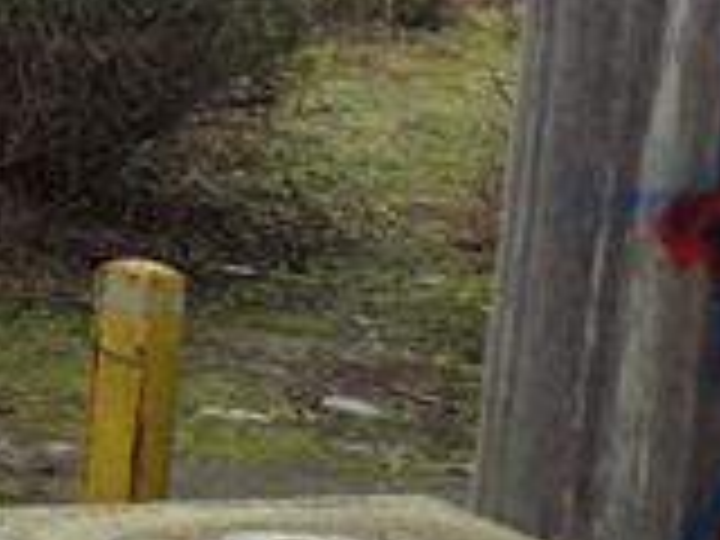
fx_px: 3058
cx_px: -1534
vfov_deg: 9.8
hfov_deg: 9.8
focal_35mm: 147
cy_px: -297
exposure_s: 1/1132
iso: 25
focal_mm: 5.4
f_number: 1.8
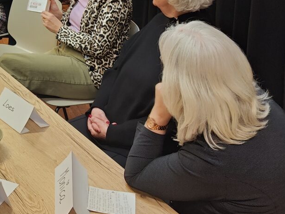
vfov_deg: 18.1
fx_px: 634
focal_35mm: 77
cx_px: -38
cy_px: -54
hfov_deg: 23.5
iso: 125
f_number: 1.8
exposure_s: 1/50
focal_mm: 6.06
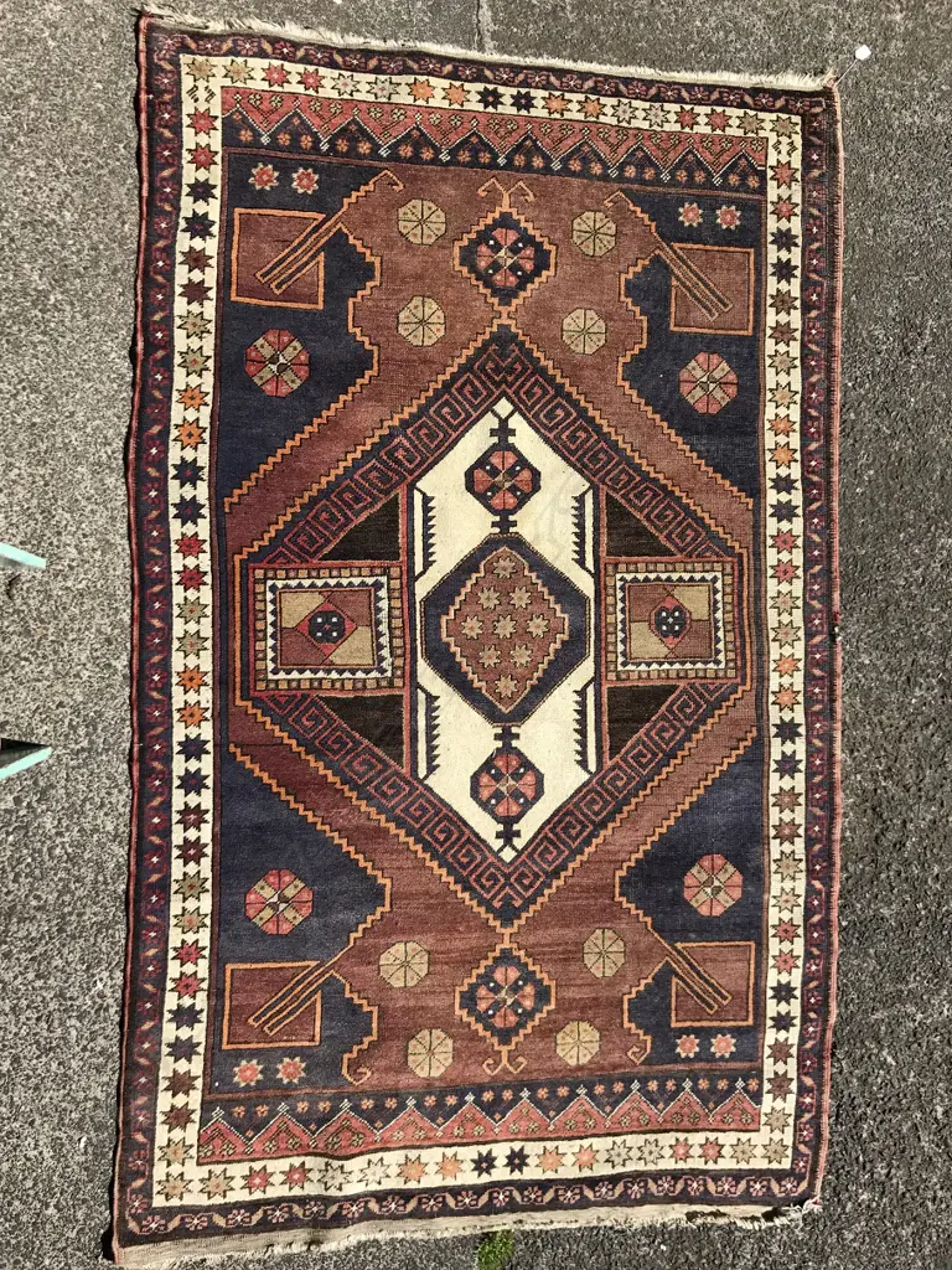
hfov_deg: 49.7
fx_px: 1027
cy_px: 635
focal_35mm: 28
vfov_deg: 63.4
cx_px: 476
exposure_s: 1/2128
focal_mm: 3.99
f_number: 1.8
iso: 20
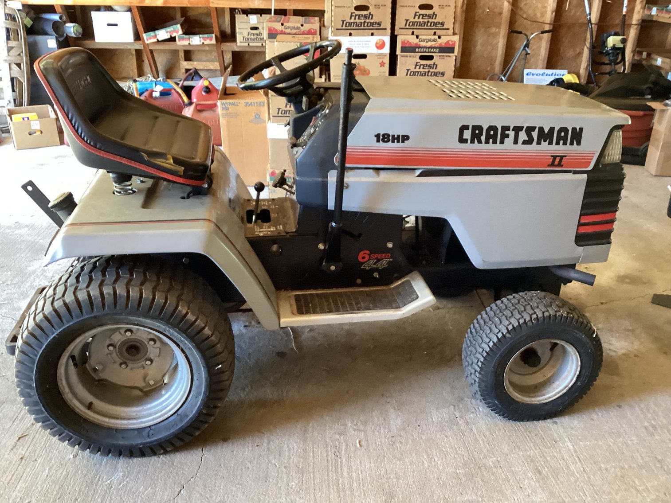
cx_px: 336
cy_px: 252
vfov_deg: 45.4
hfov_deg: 58.3
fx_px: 601
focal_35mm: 31
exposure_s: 1/50
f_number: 2.4
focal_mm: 3.3
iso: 320
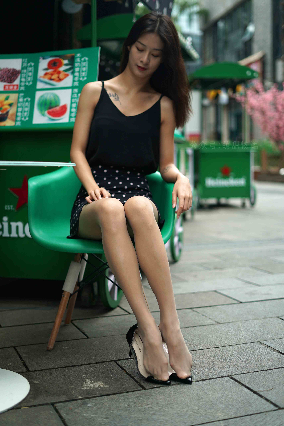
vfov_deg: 39.6
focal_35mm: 50
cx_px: 142
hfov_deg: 27.0
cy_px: 213
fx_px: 591
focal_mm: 50
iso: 160
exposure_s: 1/800
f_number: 1.8
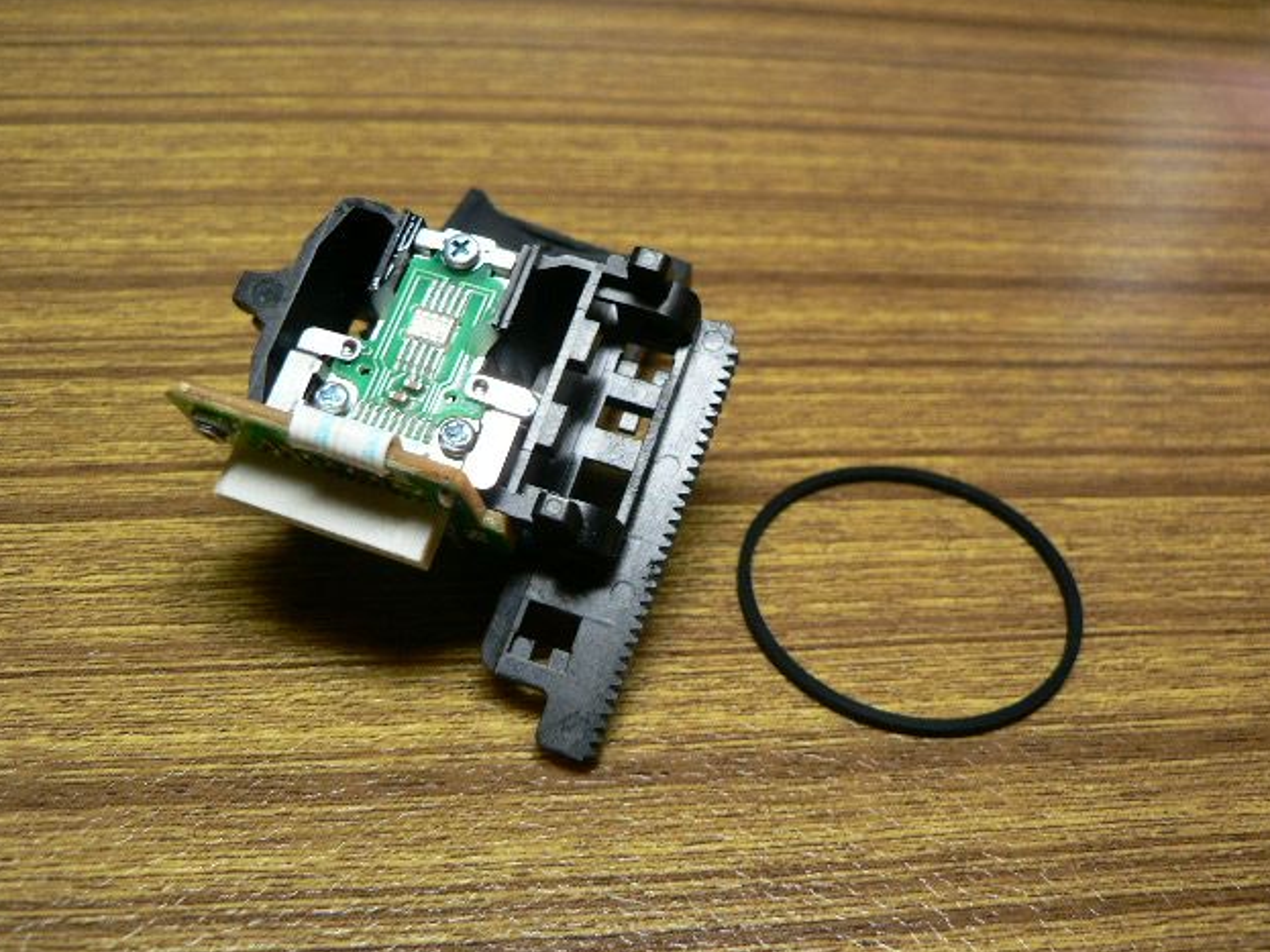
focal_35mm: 38
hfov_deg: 49.0
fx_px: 1394
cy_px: 483
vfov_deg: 37.7
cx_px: 640
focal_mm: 6.2
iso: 150
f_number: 2.8
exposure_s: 1/30
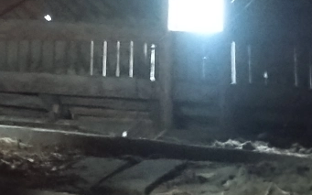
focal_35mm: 113
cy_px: -96
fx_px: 961
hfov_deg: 17.4
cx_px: -81
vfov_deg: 11.1
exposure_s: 1/10
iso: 14118
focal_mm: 4.75
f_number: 1.8
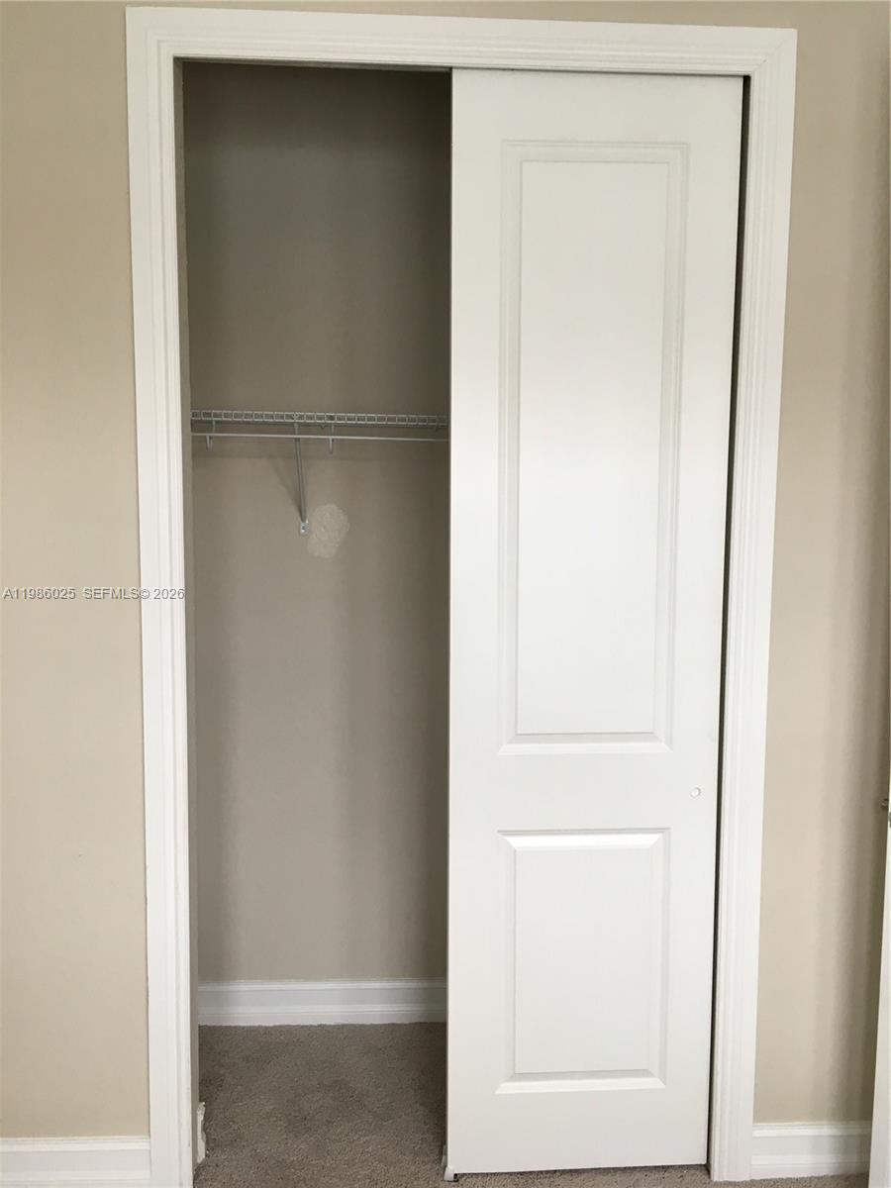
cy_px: 594
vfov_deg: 61.7
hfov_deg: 48.2
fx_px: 995
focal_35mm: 29
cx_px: 446
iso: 25
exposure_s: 1/30
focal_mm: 4.15
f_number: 2.2
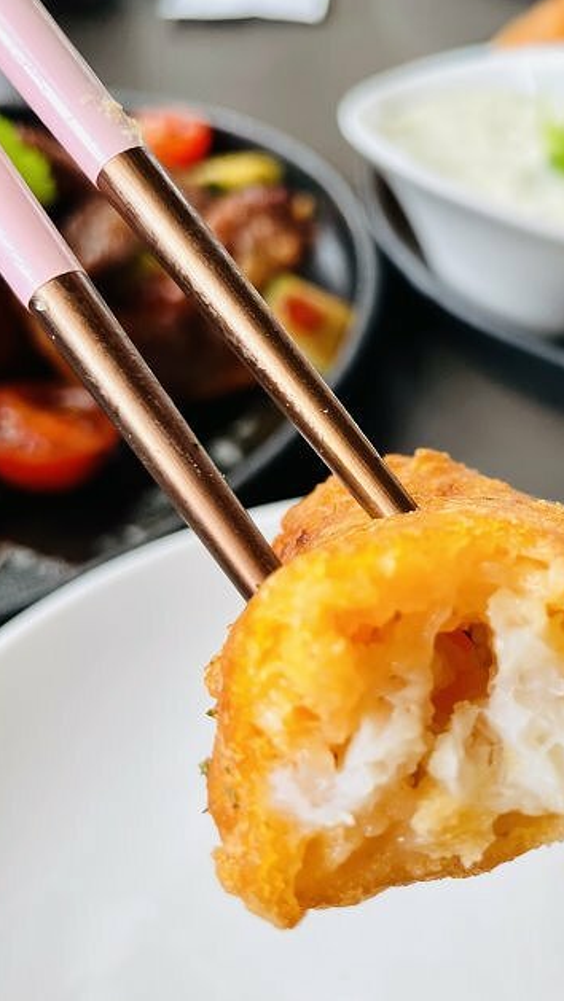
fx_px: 957
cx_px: 459
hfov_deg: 31.9
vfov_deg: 55.2
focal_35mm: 36
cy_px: 458
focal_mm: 4.2
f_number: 1.6
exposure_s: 1/120
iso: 32
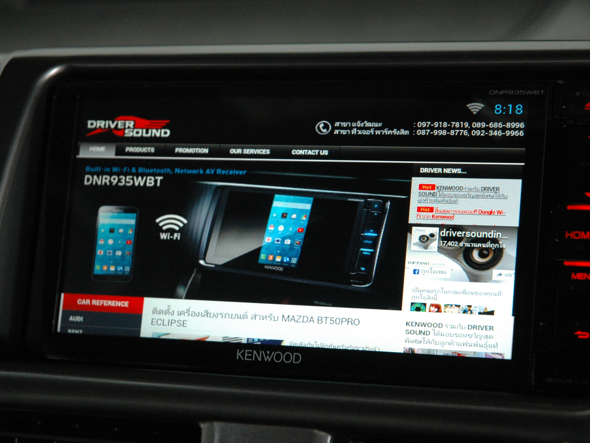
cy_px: 223
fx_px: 1960
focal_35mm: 115
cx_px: 266
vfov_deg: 12.9
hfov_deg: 17.1
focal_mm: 70
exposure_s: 1/50
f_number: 4.5
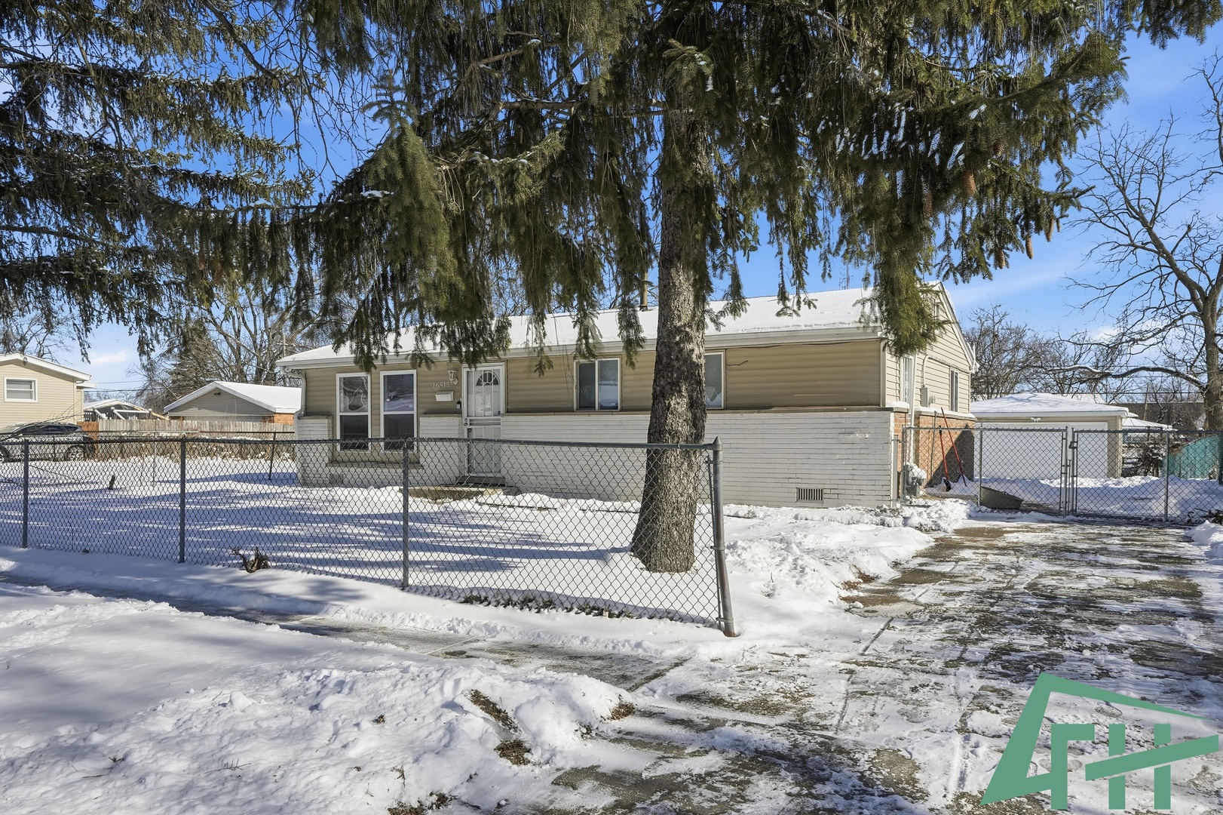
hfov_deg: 69.4
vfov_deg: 49.5
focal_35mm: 26
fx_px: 883
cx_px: 612
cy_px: 408
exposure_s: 1/8000
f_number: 8
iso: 800
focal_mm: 26
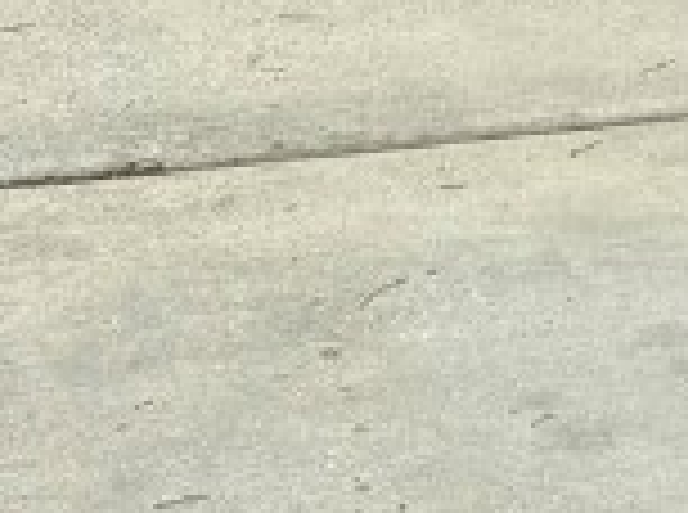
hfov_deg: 11.4
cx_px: 1250
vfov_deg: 8.4
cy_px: -742
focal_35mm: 161
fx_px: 3192
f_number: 1.78
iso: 80
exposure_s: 1/2105
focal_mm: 6.86
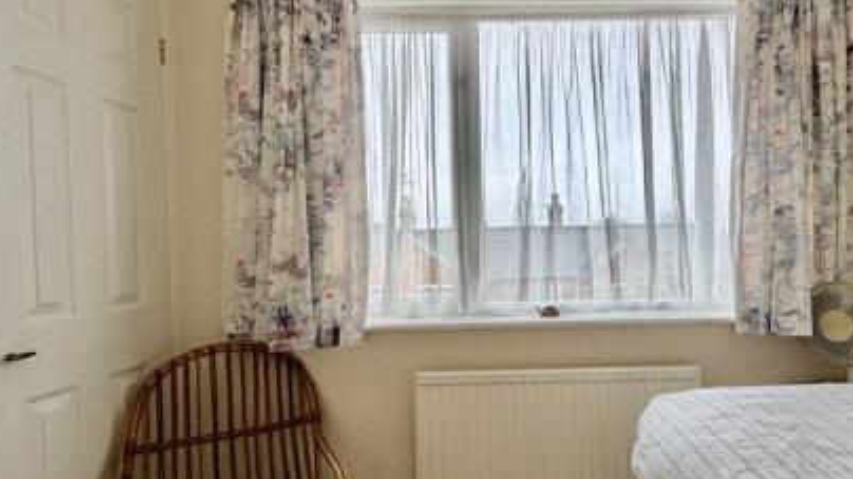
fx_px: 497
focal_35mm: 22
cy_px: 256
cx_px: 533
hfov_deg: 79.7
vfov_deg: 51.4
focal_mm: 2.22
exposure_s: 1/121
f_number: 2.2
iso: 160
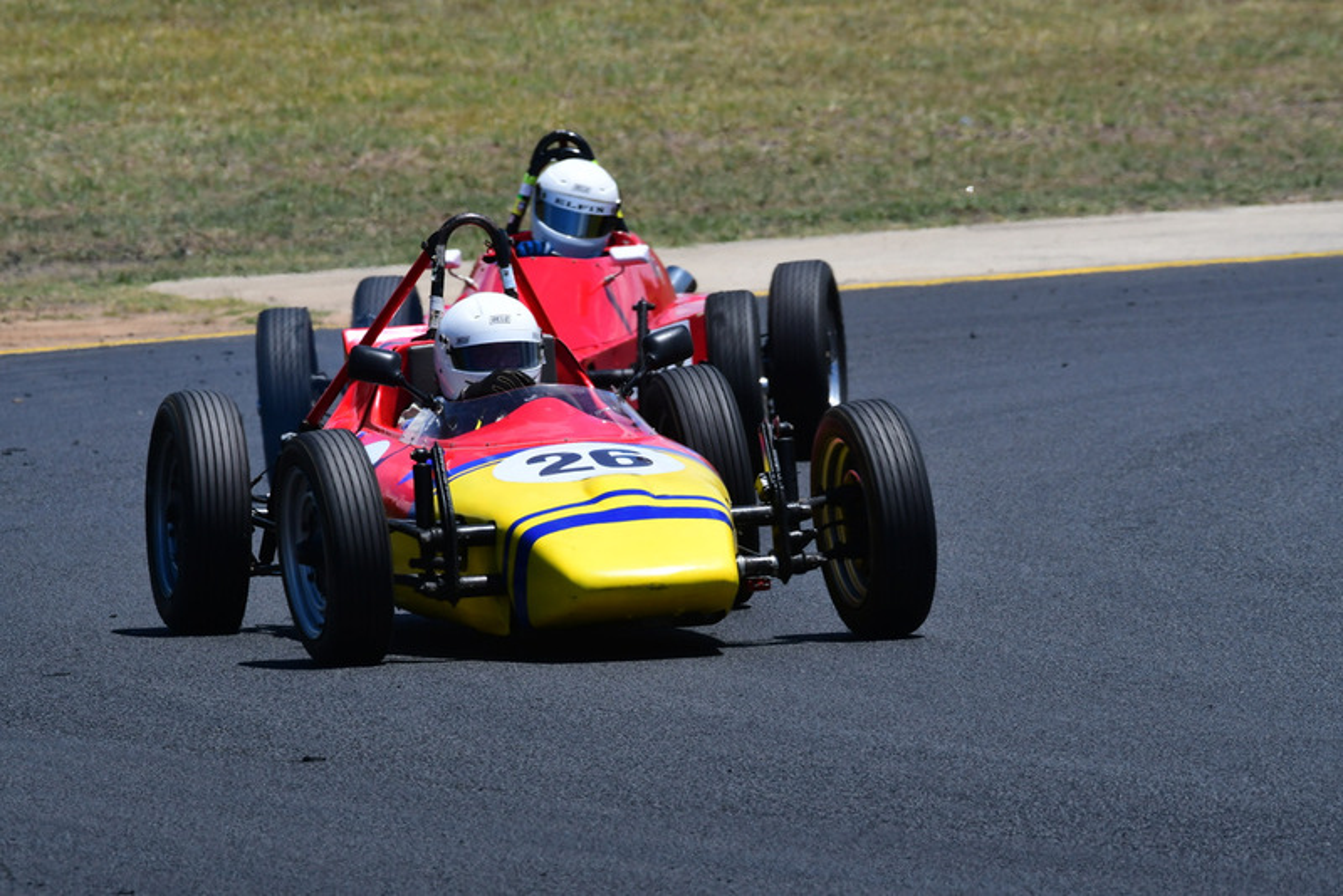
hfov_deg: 3.9
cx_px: 672
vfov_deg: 2.6
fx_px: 19591
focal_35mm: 525
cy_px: 448
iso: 320
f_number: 11
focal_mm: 350
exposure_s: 1/640
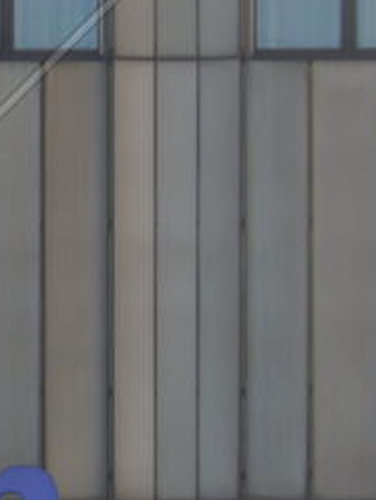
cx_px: -370
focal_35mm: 877
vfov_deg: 2.3
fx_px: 12690
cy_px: 480
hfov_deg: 1.7
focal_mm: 50.1
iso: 125
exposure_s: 1/200
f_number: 5.7
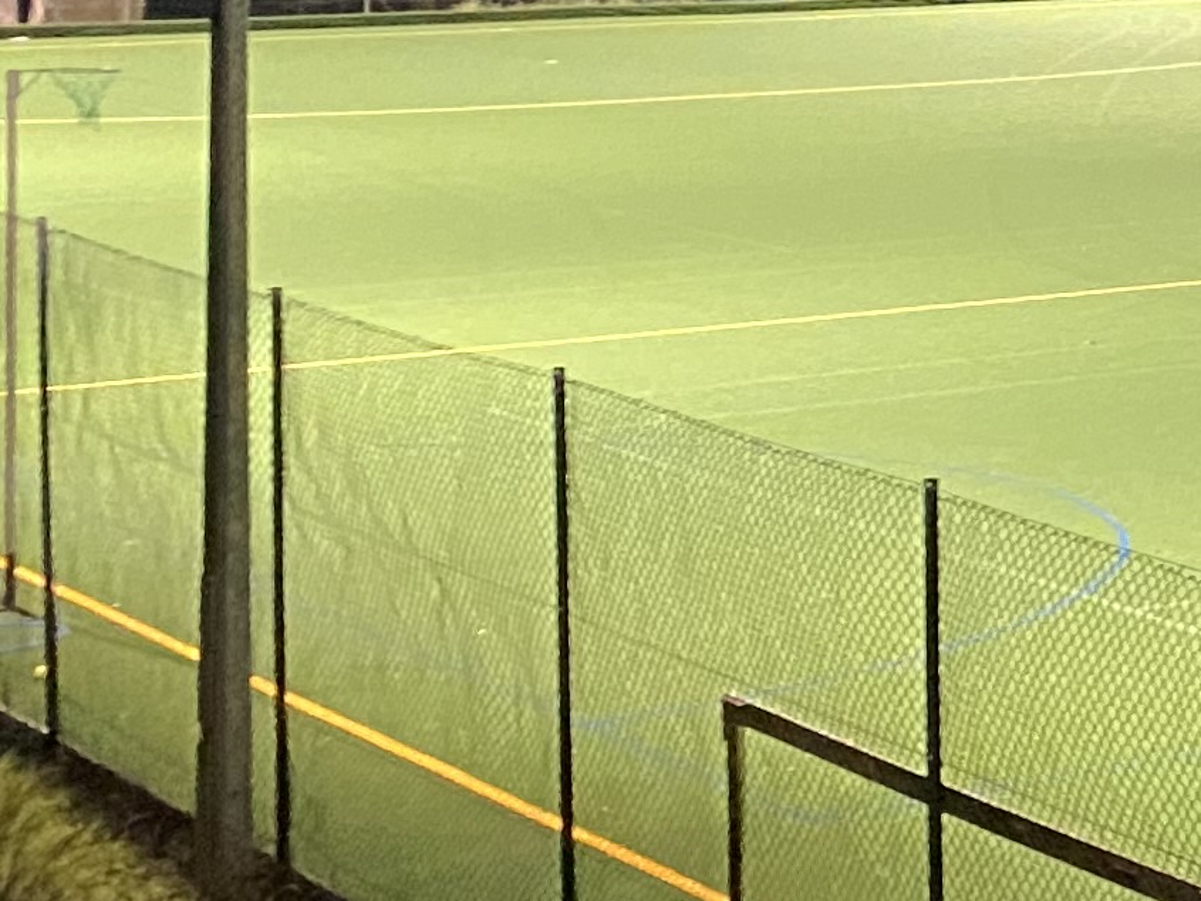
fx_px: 4303
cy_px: -169
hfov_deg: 13.1
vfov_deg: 11.7
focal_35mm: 124
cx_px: 2612
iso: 640
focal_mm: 4.25
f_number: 1.8
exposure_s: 1/40
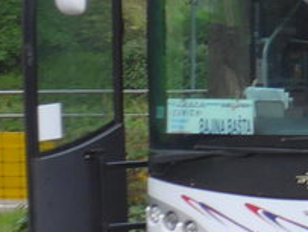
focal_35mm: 472
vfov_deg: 3.1
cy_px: -171
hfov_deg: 4.1
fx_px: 4207
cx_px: 769
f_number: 4.4
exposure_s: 1/80
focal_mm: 16
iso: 160
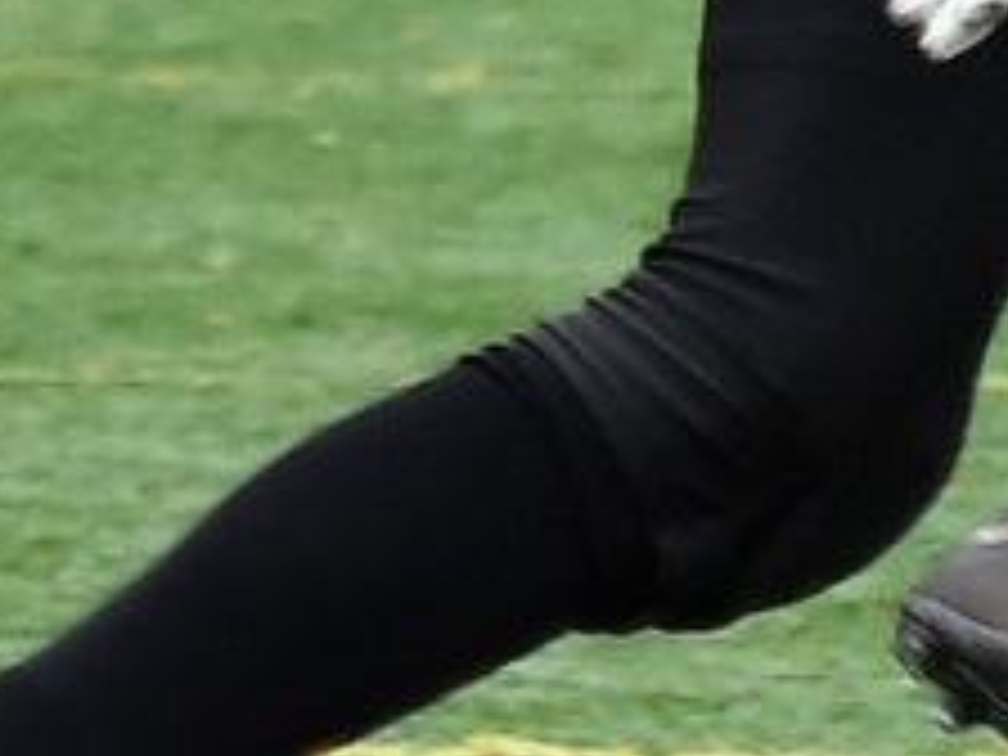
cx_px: 1256
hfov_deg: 1.8
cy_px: -470
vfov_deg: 1.3
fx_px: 32323
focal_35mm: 1110
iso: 560
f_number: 2.8
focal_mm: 120
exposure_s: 1/1000
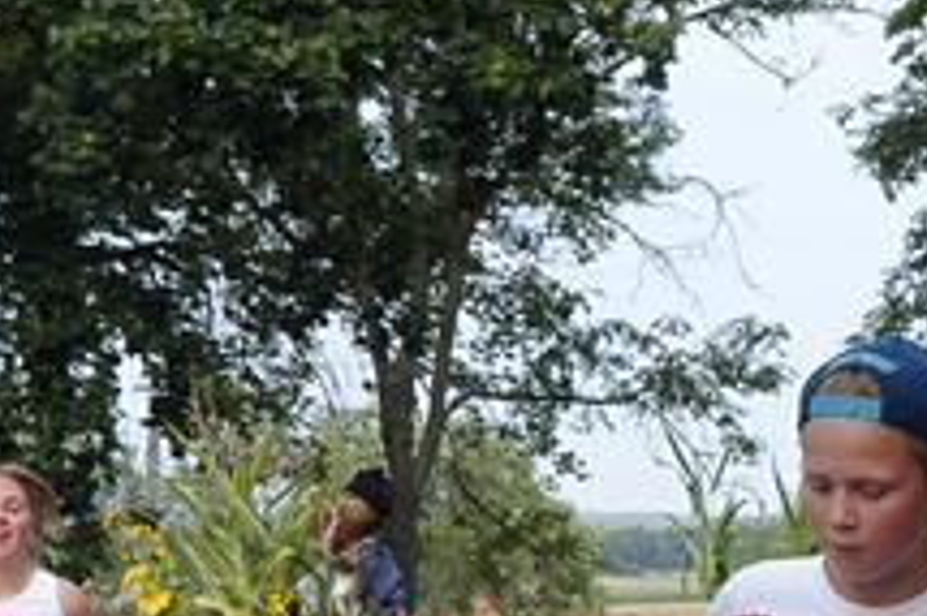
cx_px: 780
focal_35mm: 202
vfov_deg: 6.6
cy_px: 1122
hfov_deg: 10.2
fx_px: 5197
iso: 640
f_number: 10
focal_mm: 34
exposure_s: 1/400
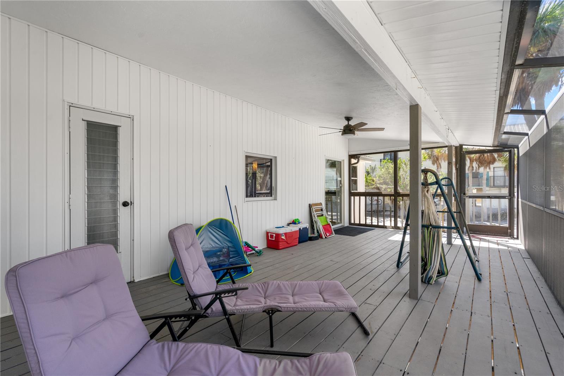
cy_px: 188
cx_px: 282
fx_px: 251
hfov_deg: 96.7
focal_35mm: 16
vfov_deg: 73.7
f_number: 8
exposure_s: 1/125
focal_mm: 16
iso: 400
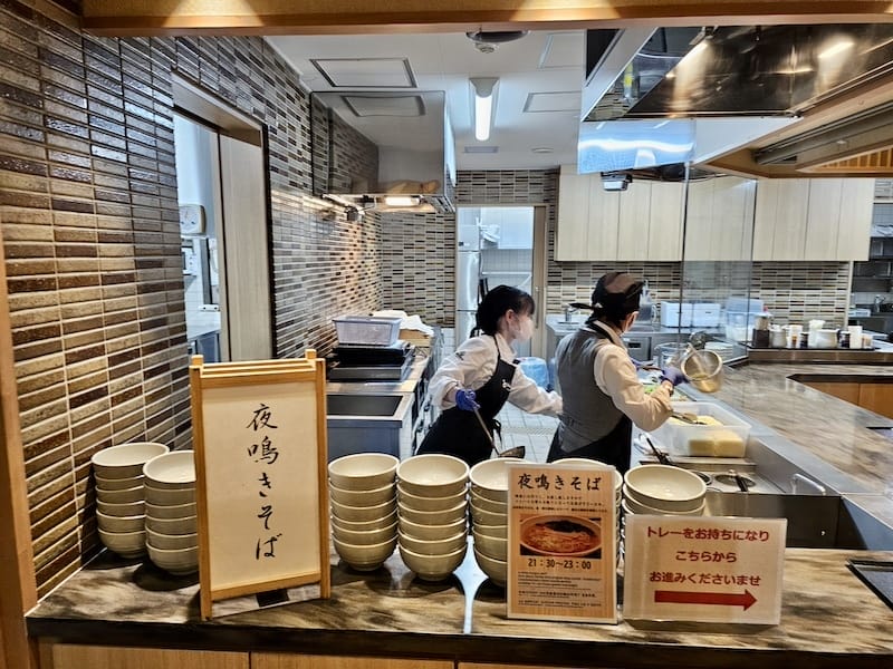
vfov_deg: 58.9
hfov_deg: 73.9
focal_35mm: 23
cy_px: 334
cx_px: 446
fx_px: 593
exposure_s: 1/120
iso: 250
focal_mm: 6.3
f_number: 1.7
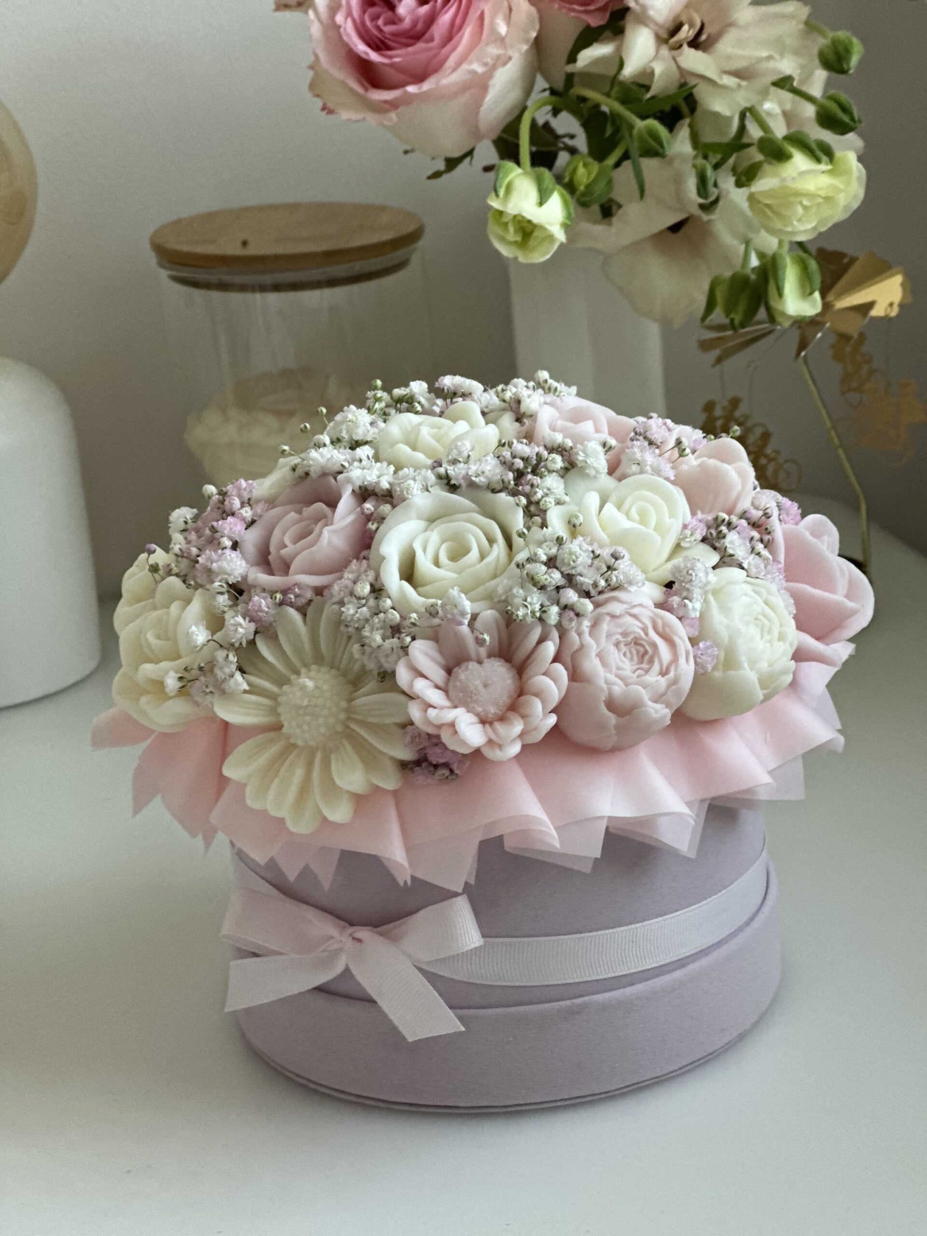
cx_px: 464
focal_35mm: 77
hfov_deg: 19.1
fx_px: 2749
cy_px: 618
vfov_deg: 25.3
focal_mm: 9
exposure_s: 1/79
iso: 250
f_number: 2.8
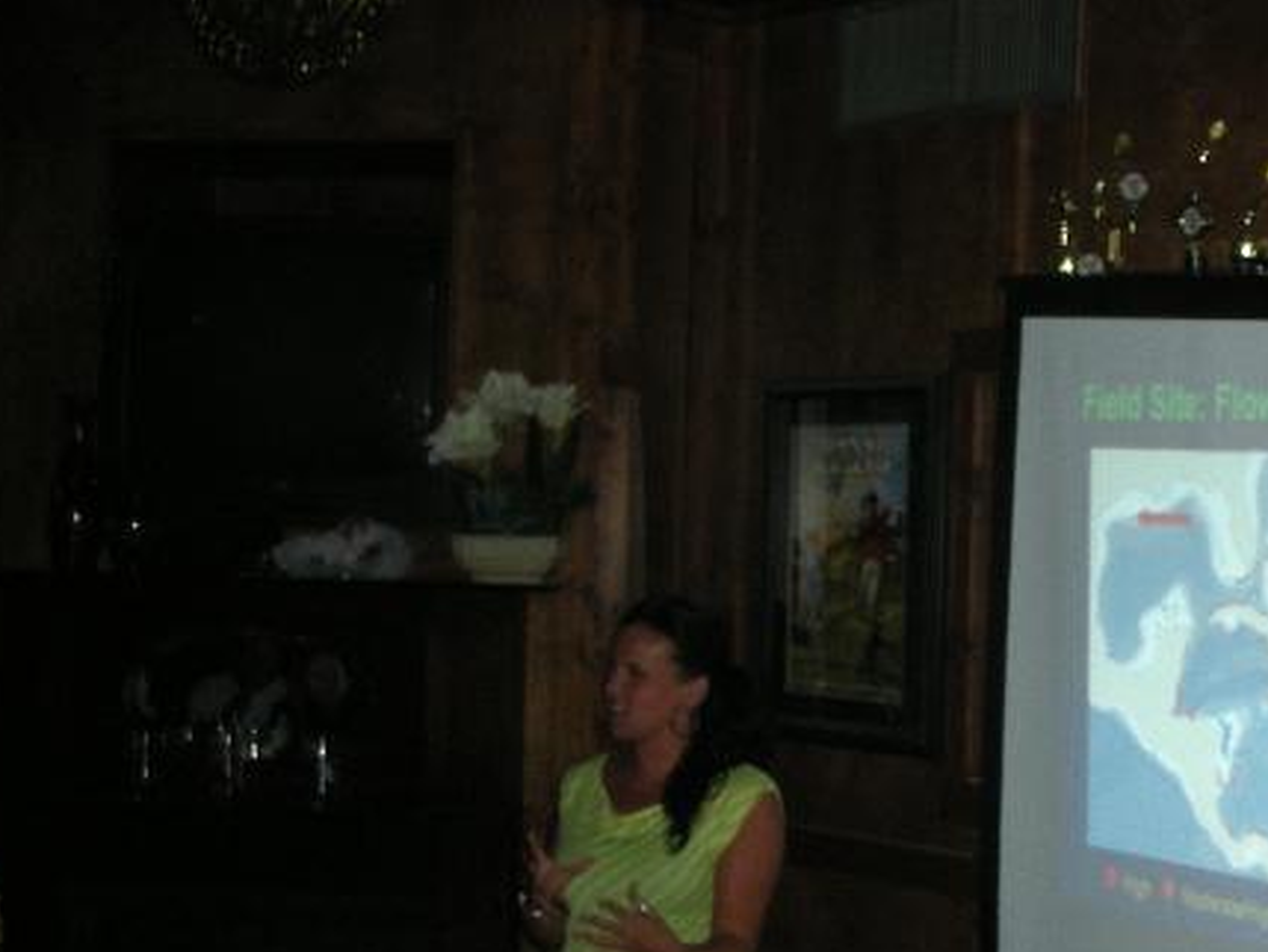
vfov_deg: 23.3
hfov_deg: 29.9
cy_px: 522
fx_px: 2308
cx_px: 1049
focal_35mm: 63
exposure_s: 1/60
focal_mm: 5.8
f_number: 2.8
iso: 113
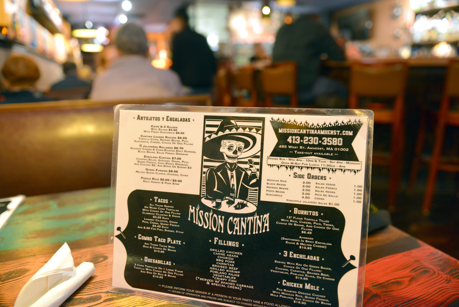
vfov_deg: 53.2
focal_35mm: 24
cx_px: 230
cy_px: 154
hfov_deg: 73.7
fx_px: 306
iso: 2000
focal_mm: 24
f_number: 3.2
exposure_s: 1/6
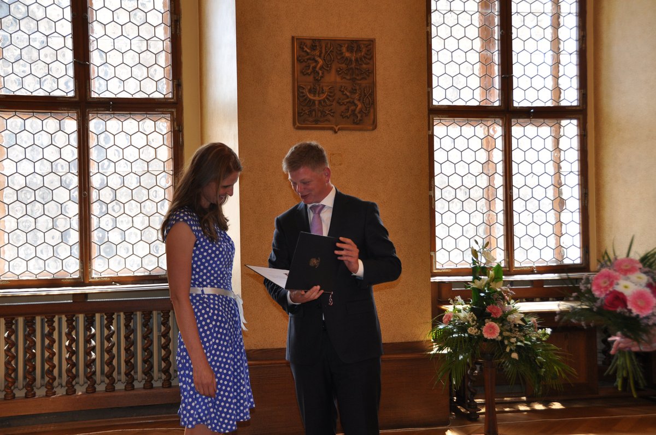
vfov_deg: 30.8
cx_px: 328
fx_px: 792
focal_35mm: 44
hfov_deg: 45.0
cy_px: 218
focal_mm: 29
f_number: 4
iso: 400
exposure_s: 1/125
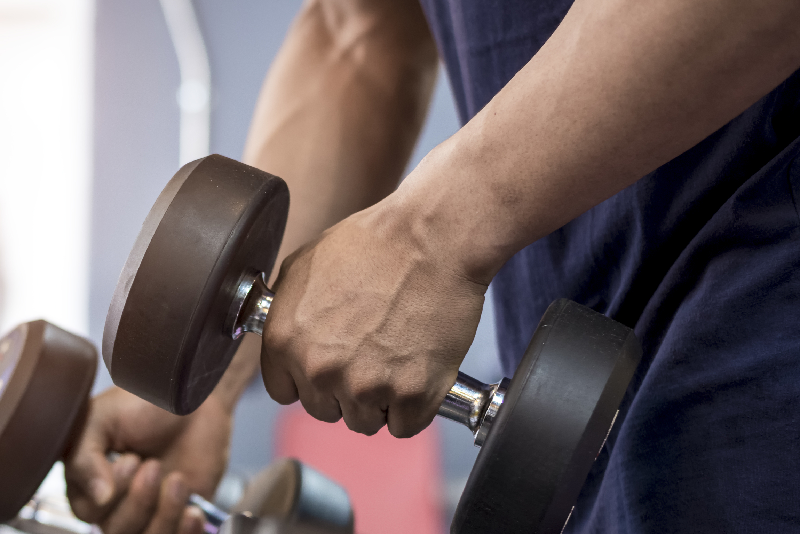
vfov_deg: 15.6
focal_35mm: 87
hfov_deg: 22.9
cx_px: 119
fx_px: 1934
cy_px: 417
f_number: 2.8
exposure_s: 1/80
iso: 800
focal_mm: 50
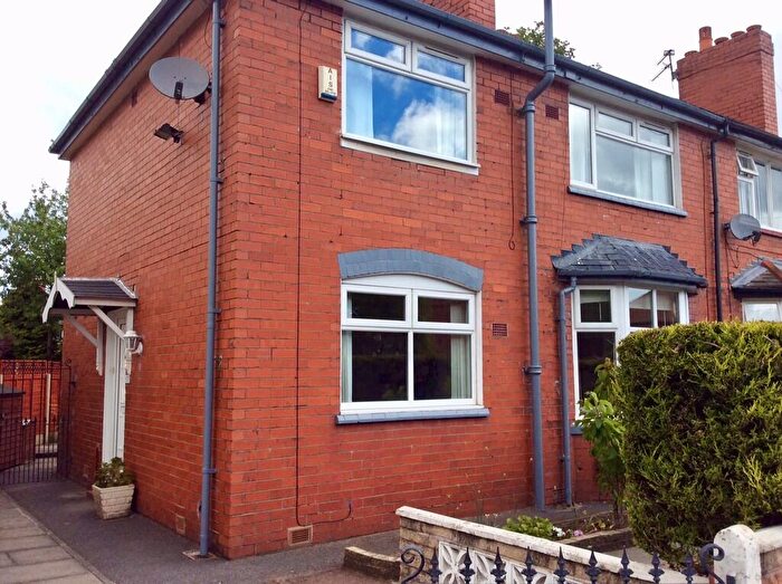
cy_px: 292
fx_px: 722
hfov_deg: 56.9
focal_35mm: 32
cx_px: 391
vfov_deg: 44.1
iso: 32
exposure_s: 1/389
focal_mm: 3.3
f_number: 2.4
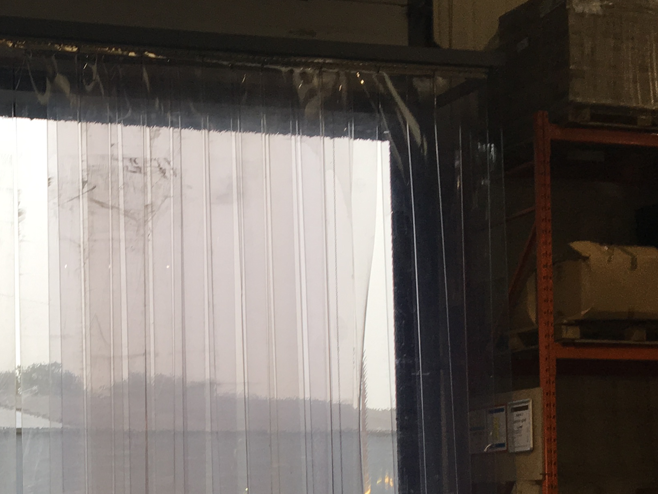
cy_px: 483
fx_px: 1369
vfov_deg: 19.9
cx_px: -10
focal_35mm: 72
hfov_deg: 25.6
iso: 32
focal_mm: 4.15
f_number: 2.2
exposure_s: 1/50
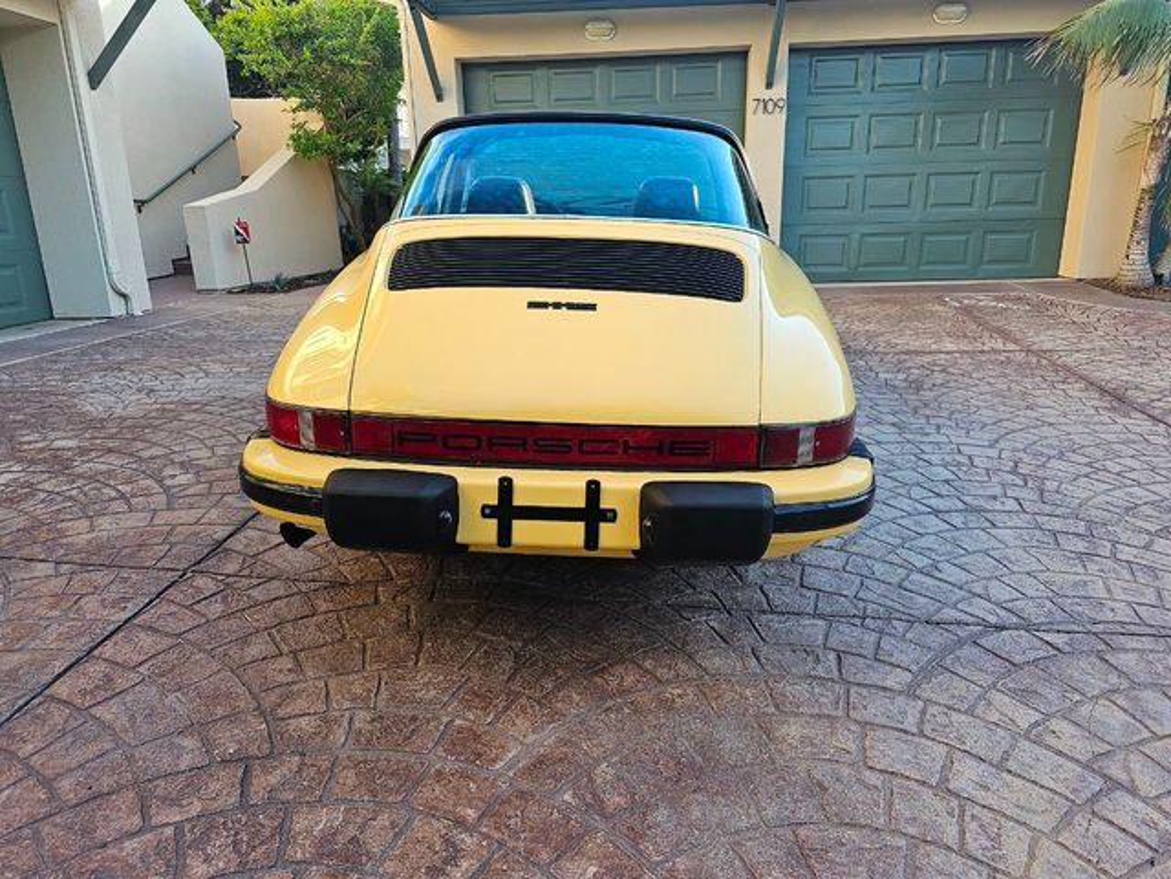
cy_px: 440
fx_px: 778
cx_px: 586
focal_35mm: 23
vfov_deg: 58.9
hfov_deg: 73.9
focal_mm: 6.3
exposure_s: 1/207
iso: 50
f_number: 1.7
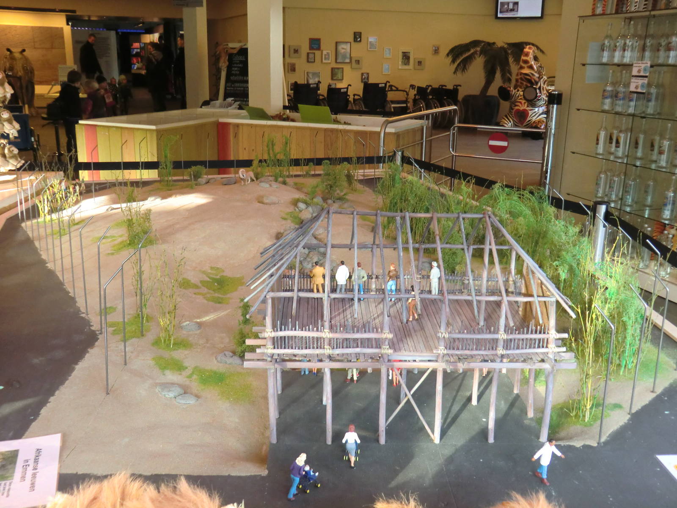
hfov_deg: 54.0
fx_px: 665
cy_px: 254
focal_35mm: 34
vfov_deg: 41.8
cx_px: 338
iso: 400
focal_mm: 6.1
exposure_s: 1/50
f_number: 3.6
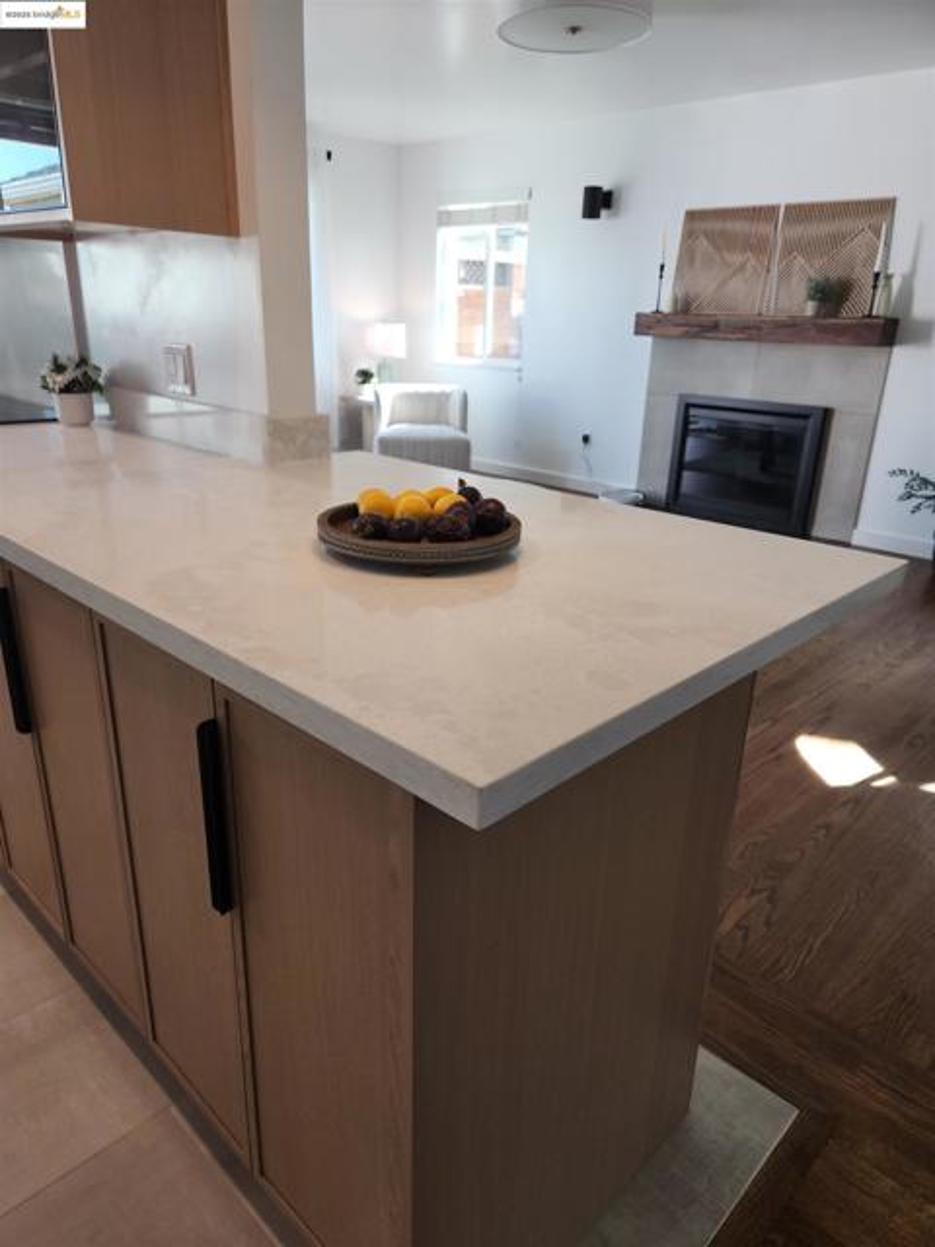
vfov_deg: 73.9
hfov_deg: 58.9
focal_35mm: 23
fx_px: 828
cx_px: 468
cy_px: 624
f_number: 1.8
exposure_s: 1/120
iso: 40
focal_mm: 5.4
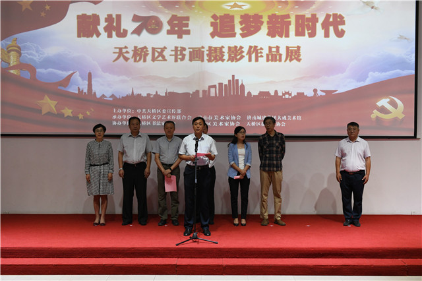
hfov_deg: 41.1
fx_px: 562
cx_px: 211
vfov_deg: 28.0
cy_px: 140
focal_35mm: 48
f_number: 5
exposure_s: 1/100
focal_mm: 48
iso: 2000
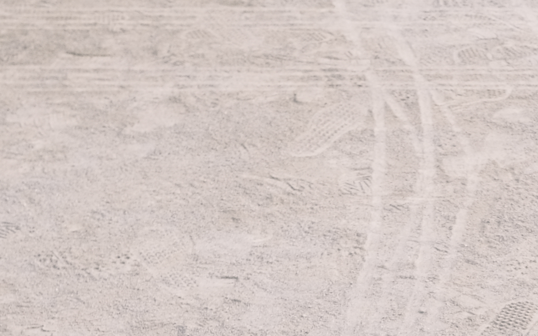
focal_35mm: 151
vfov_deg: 8.5
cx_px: 498
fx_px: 2214
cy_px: 482
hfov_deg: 13.7
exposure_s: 1/600
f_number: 5.6
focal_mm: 27
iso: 320
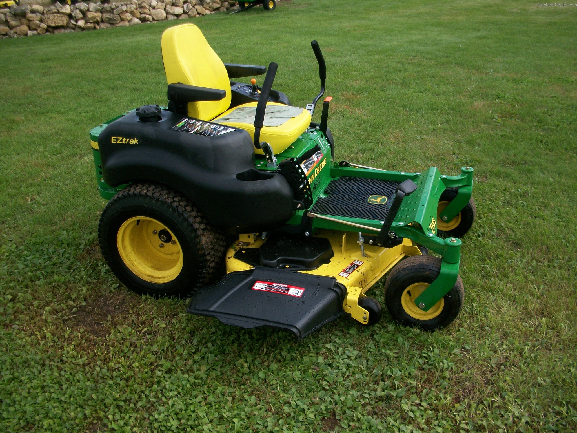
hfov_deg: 52.6
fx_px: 583
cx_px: 288
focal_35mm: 35
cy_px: 216
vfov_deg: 40.7
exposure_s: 1/640
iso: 80
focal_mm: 6.3
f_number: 3.1
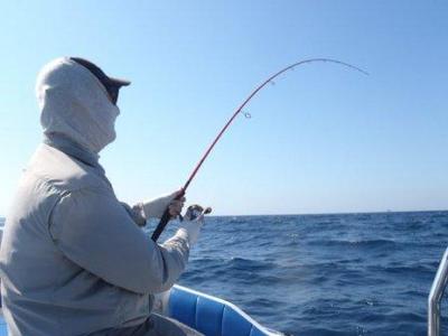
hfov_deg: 63.4
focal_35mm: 28
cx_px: 224
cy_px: 168
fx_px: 362
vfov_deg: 49.7
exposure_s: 1/400
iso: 64
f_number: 4
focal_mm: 5
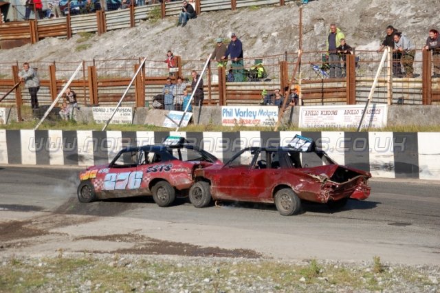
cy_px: 146
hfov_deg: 20.9
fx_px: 1191
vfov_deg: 14.0
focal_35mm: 98
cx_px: 220
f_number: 5.3
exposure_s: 1/1000
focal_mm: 65
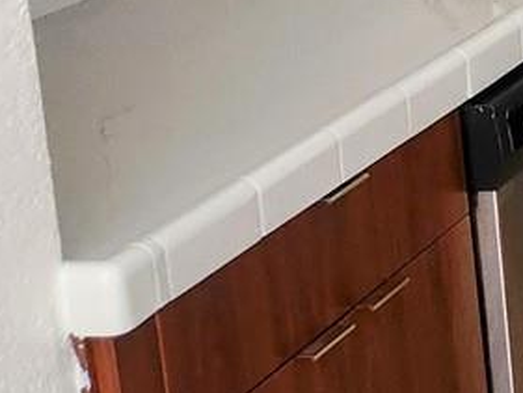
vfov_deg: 10.9
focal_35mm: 131
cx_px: 1387
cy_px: -179
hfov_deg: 11.4
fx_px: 1980
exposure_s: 1/180
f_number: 1.8
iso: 200
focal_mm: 5.4
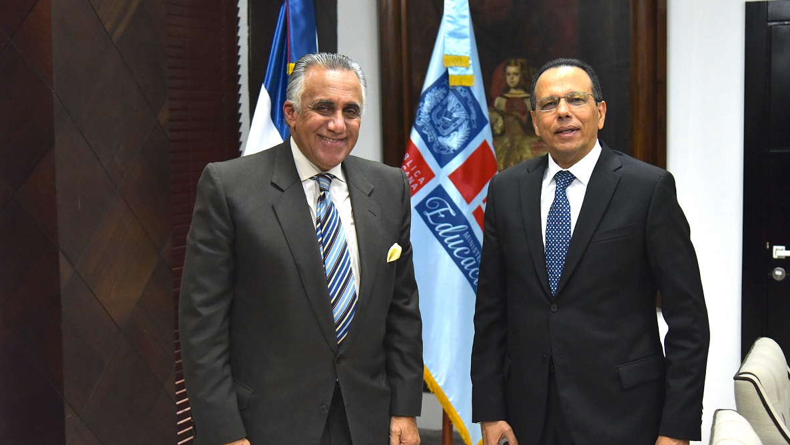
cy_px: 223
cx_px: 395
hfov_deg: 39.2
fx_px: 1110
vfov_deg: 22.6
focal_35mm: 53
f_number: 4
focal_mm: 50
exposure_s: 1/200
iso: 4000
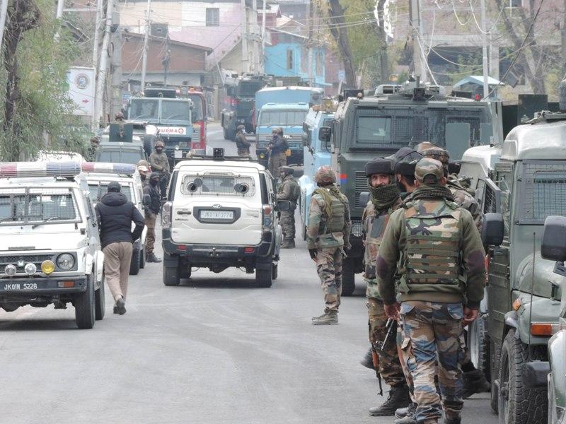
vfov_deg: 8.7
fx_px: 2780
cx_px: 283
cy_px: 212
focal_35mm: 170
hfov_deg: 11.6
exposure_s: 1/80
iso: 400
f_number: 6.3
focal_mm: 30.3
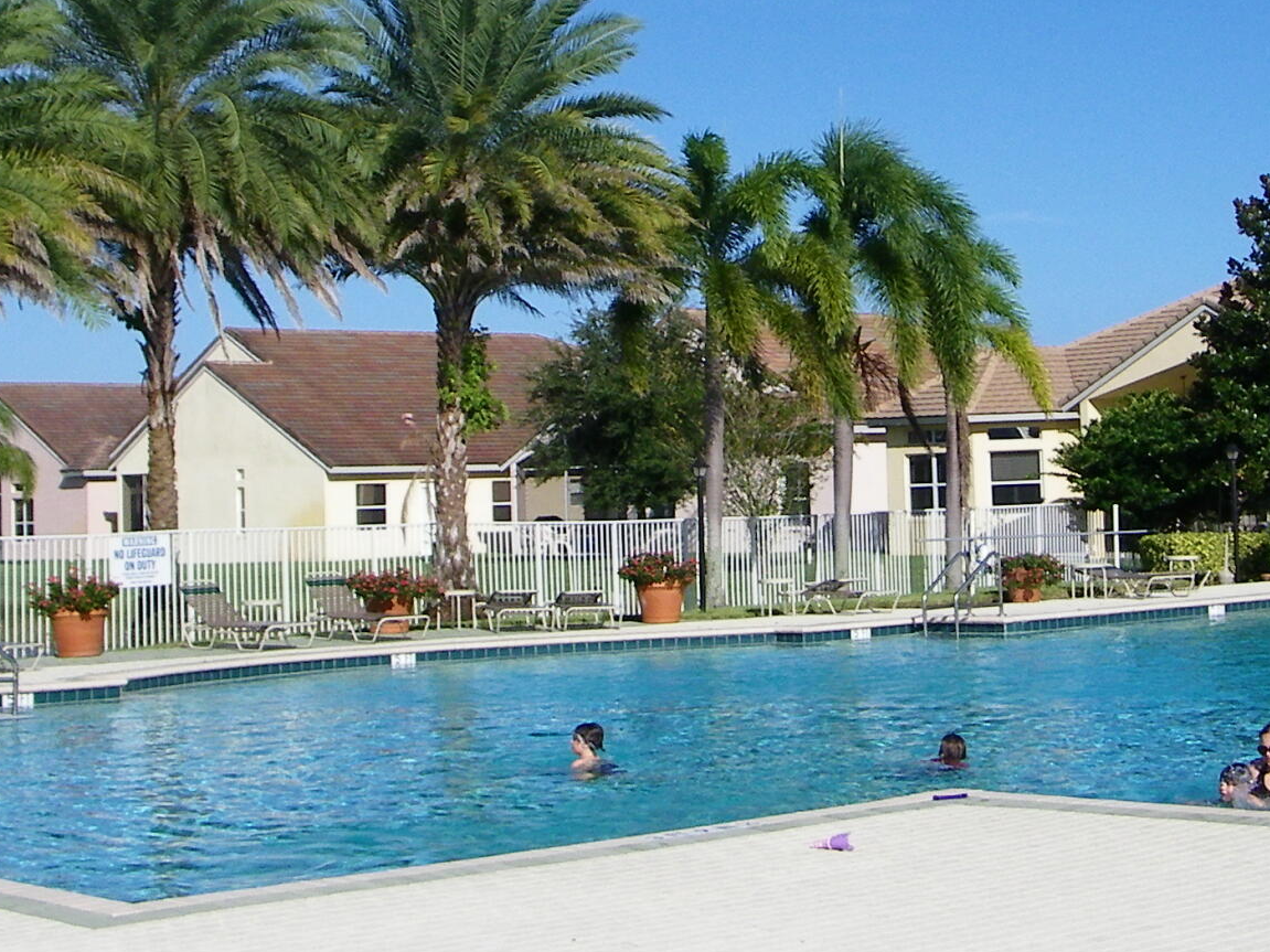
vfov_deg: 20.0
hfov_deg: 26.6
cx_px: 828
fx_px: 2678
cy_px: 249
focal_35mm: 73
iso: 80
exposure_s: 1/500
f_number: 7
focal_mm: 5
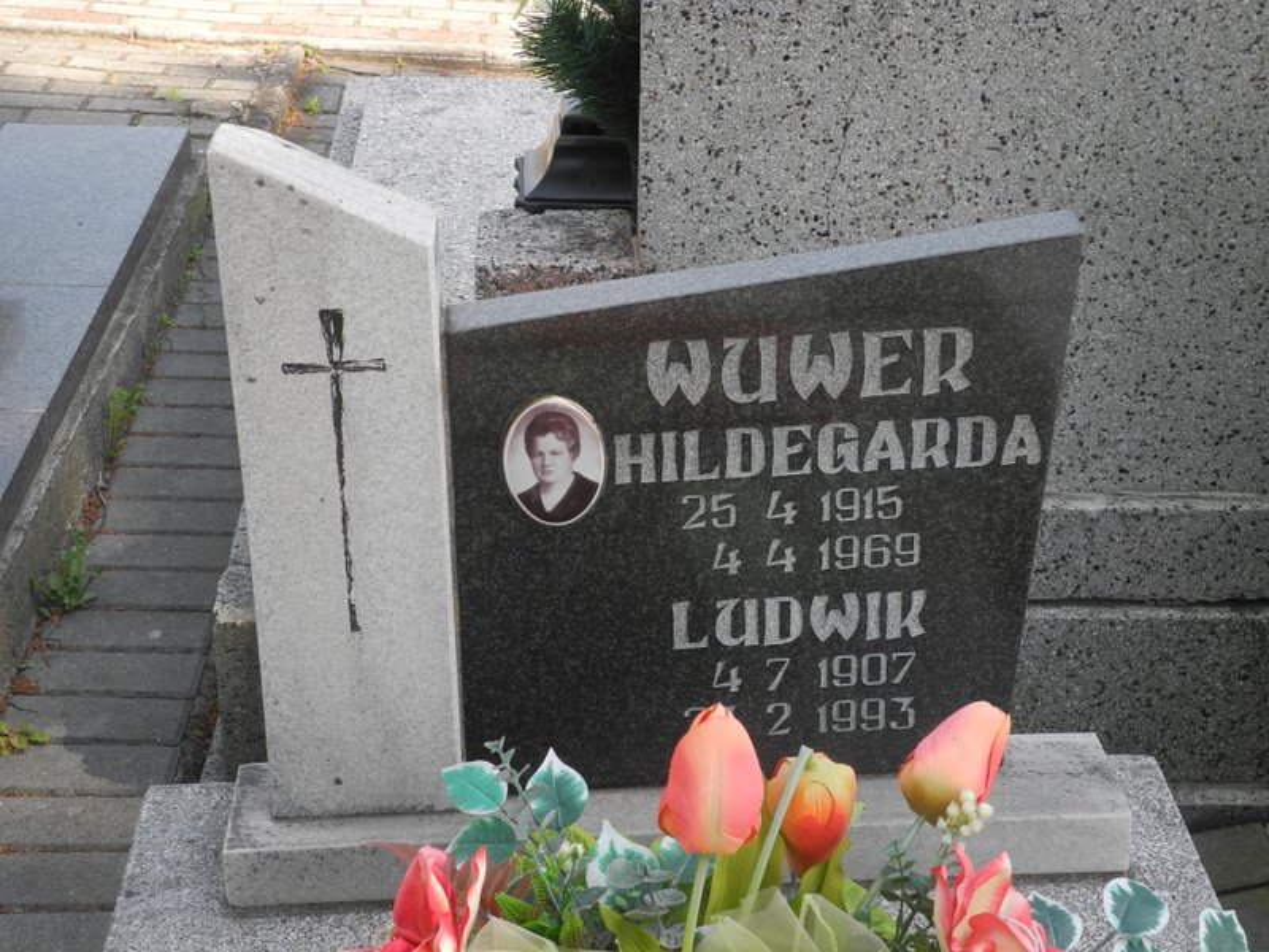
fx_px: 2493
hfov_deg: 28.6
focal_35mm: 68
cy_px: 476
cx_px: 634
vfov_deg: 21.6
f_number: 4
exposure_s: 1/250
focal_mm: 14.5
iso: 100
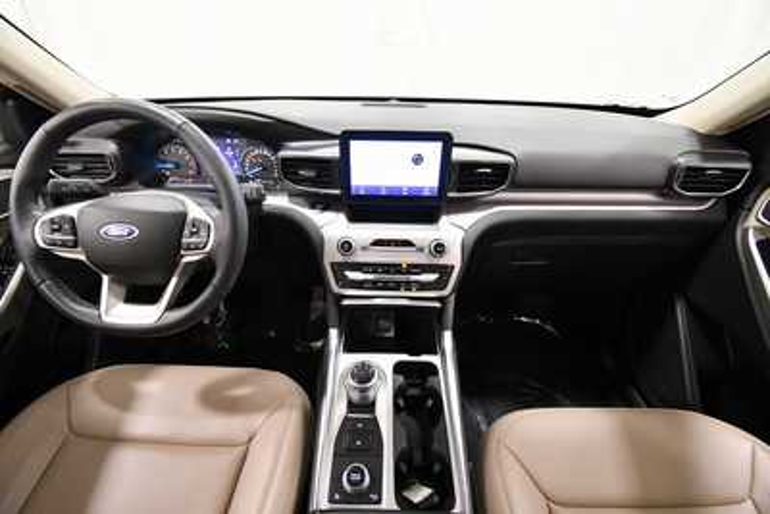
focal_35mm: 15
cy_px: 257
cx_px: 385
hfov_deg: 100.4
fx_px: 321
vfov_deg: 77.4
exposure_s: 1/125
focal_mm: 10
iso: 3200
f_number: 4.5
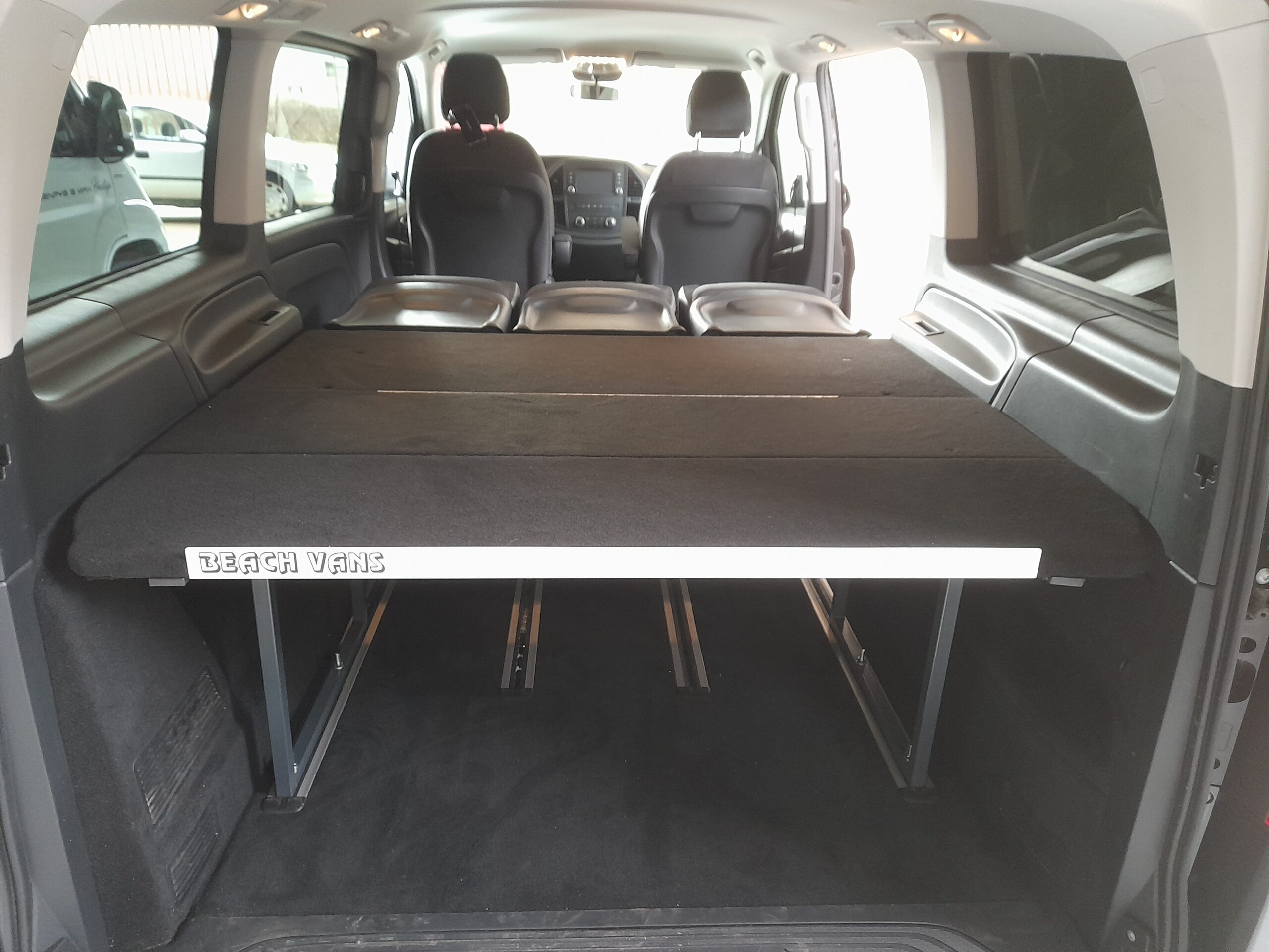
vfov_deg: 54.9
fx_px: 916
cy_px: 476
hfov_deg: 69.4
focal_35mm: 25
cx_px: 634
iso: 500
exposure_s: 1/25
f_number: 2
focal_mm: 4.6
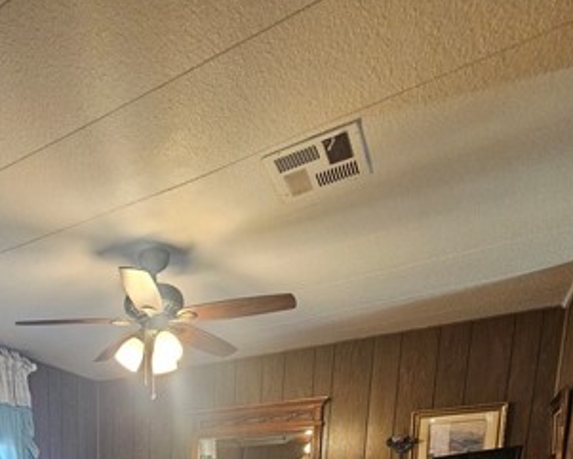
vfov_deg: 35.5
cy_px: 600
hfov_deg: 60.2
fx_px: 458
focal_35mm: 27
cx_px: 137
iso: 400
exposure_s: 1/30
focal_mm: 2.2
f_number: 2.2
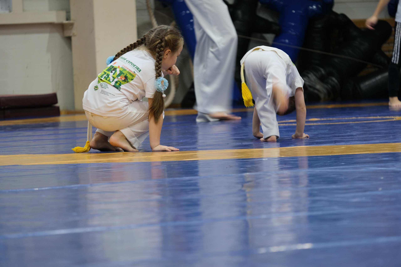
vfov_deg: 6.5
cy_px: 134
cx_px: 200
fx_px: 2361
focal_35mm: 212
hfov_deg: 9.7
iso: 500
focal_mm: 141.3
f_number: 4.4
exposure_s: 1/38
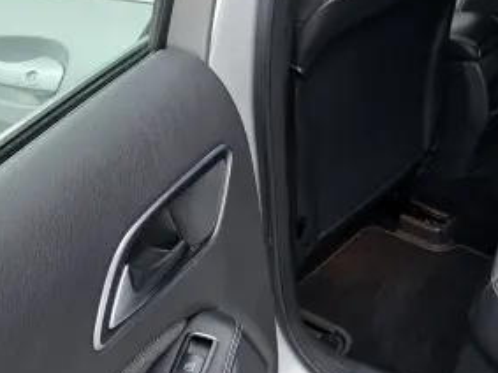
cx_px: 470
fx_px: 748
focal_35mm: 52
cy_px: 215
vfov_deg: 28.0
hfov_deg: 34.3
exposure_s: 1/100
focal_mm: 6.3
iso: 320
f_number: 1.7
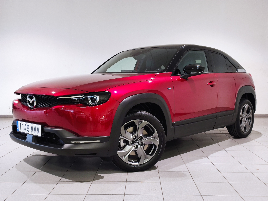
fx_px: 294
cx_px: 134
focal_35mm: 38
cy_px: 100
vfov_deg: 37.7
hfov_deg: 49.0
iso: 874
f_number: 1.75
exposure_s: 1/50
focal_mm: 4.75
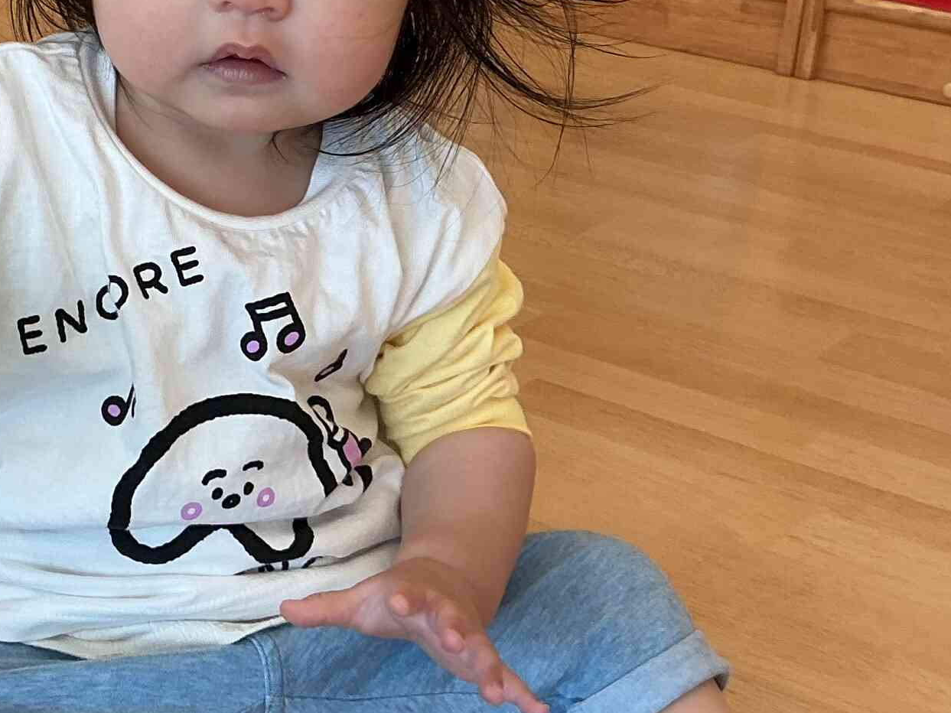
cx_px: 267
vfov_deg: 20.9
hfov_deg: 27.5
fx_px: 1923
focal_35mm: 70
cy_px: 220
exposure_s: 1/120
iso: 32
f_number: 1.8
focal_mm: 3
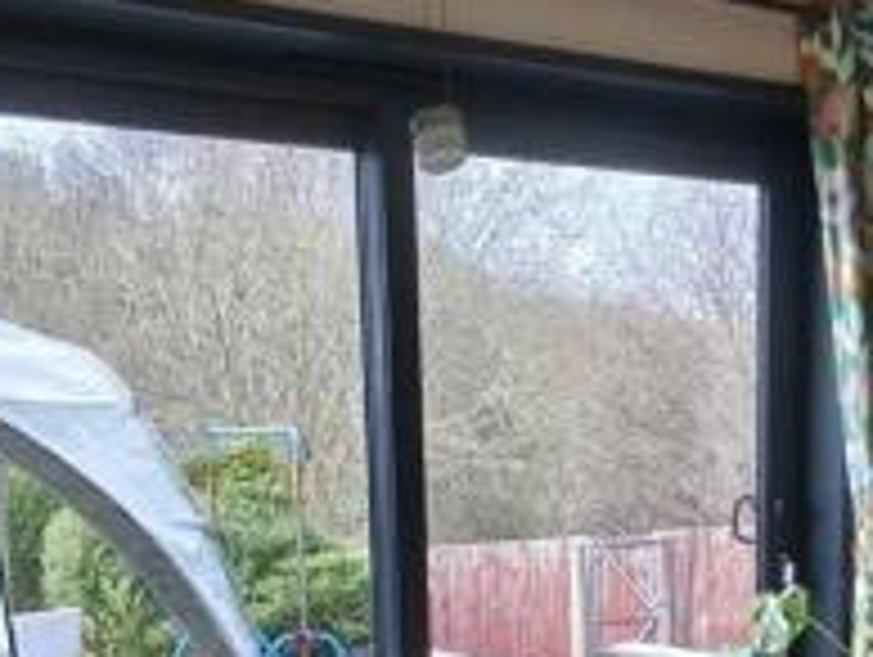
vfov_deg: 22.0
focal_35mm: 63
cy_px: 727
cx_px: 601
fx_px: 1591
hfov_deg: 30.4
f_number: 2.2
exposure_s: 1/33.3
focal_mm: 1.91
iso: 500
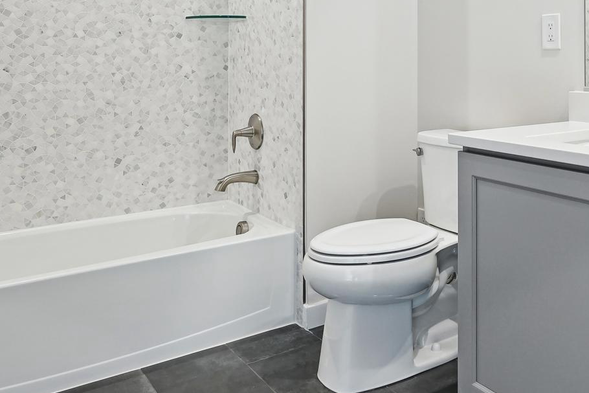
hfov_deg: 51.5
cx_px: 419
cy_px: 73
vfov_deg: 35.6
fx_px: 589
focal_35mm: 36
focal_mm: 16
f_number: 9
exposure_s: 1/50
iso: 800
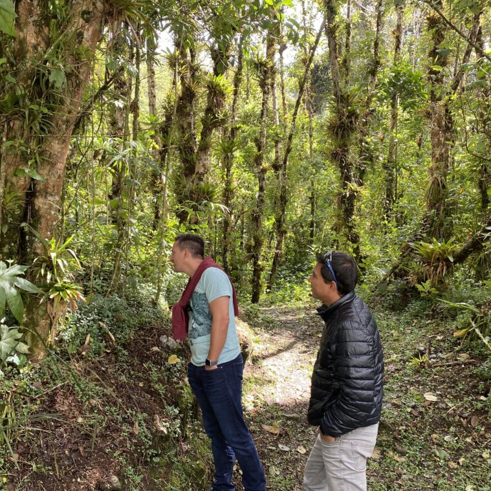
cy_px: 246
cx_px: 196
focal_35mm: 31
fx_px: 497
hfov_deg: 52.2
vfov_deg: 52.5
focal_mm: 4.25
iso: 80
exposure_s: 1/121
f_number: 1.8
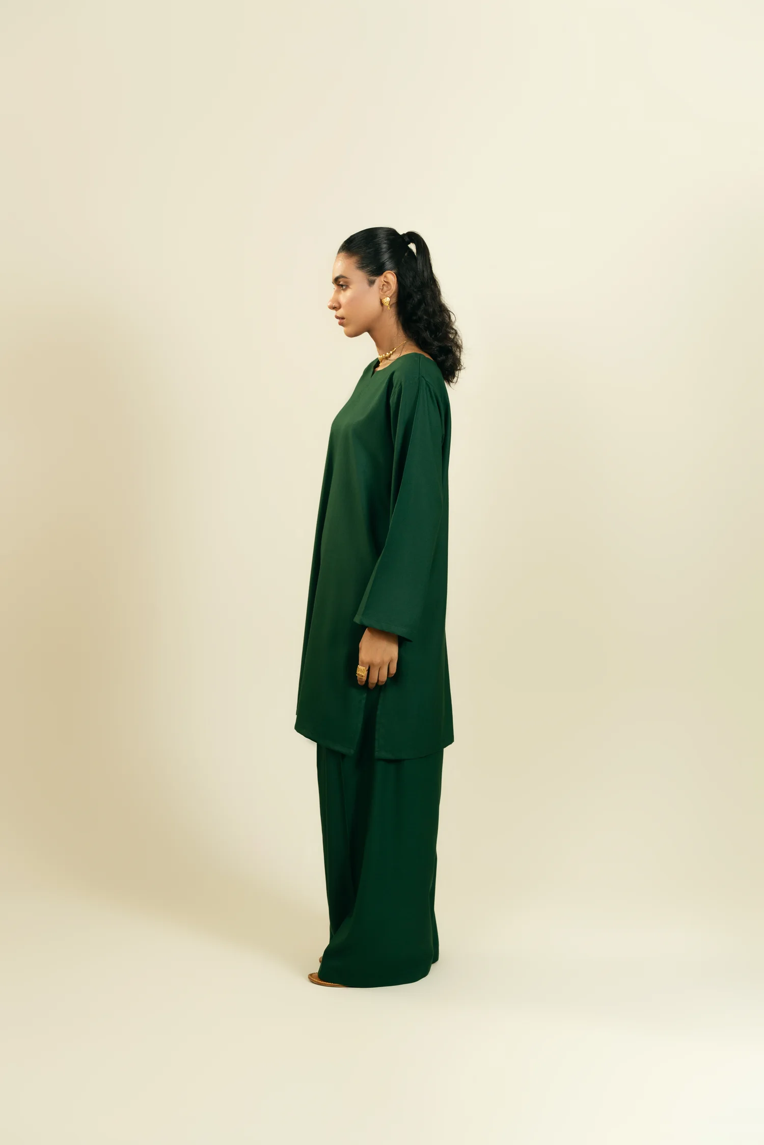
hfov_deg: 25.9
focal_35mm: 52
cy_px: 572
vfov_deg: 38.0
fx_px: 1664
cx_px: 382
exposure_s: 1/250
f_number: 5
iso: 160
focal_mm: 52.3
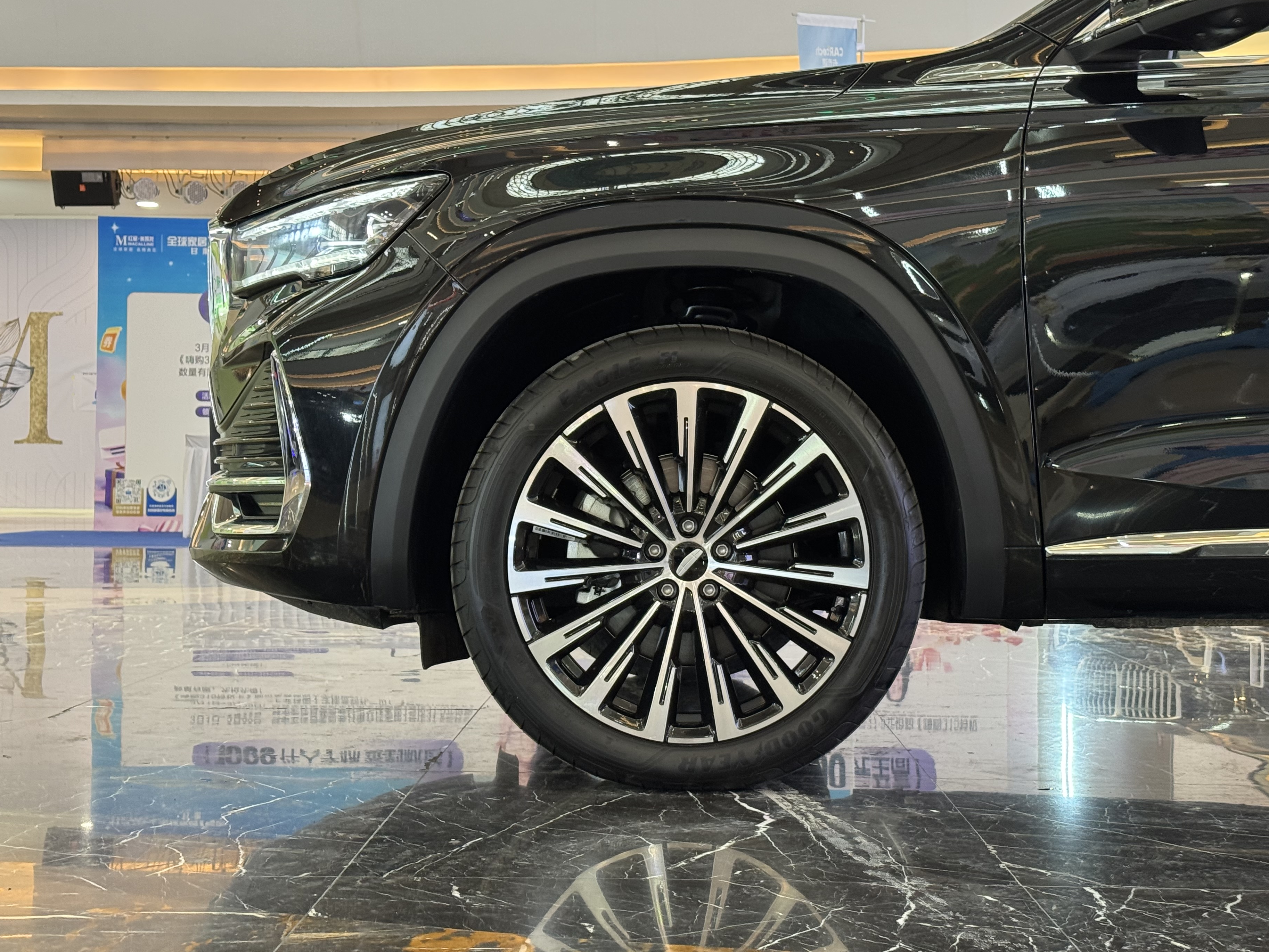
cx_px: 681
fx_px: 1943
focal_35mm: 53
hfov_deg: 36.2
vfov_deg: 27.5
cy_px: 466
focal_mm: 6.76
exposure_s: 1/50
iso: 200
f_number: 1.78
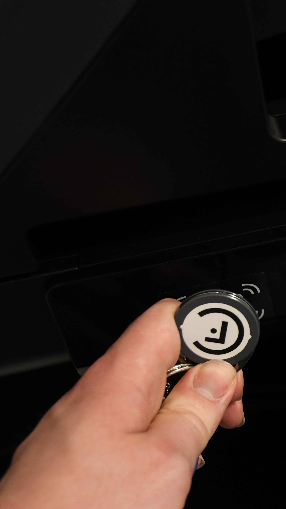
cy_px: 300
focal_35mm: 99
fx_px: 1335
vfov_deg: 21.5
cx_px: 491
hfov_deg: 11.5
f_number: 4
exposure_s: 1/50
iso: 1800
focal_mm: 48
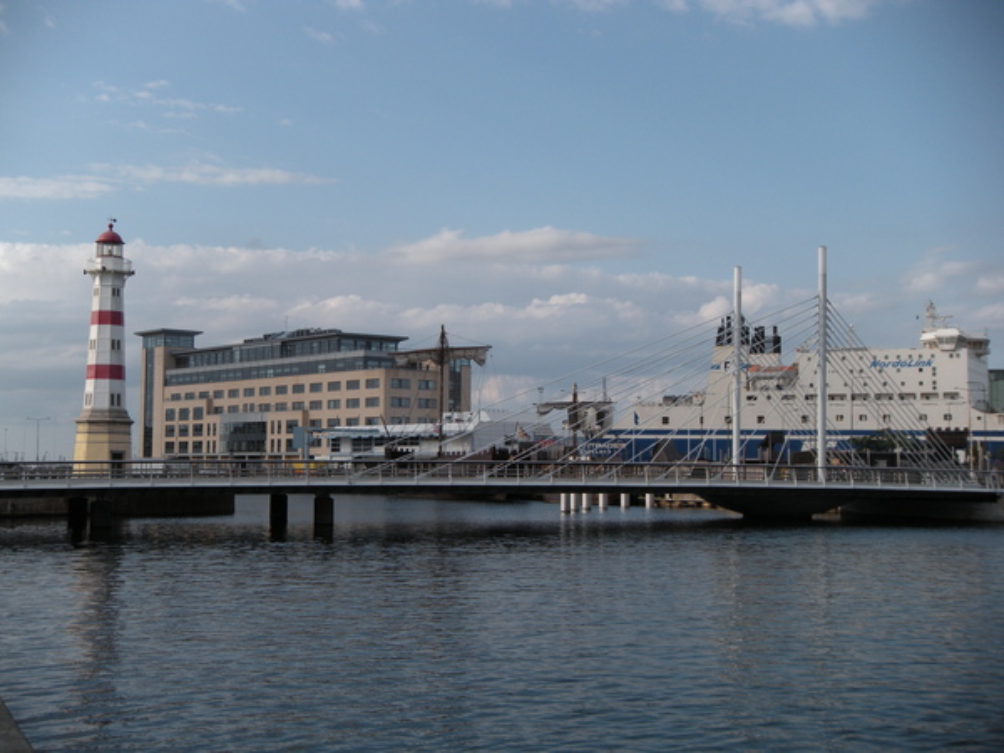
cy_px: 376
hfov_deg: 34.9
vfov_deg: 26.6
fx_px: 1595
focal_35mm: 55
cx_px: 502
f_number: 4.2
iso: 64
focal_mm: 9.2
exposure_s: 1/670
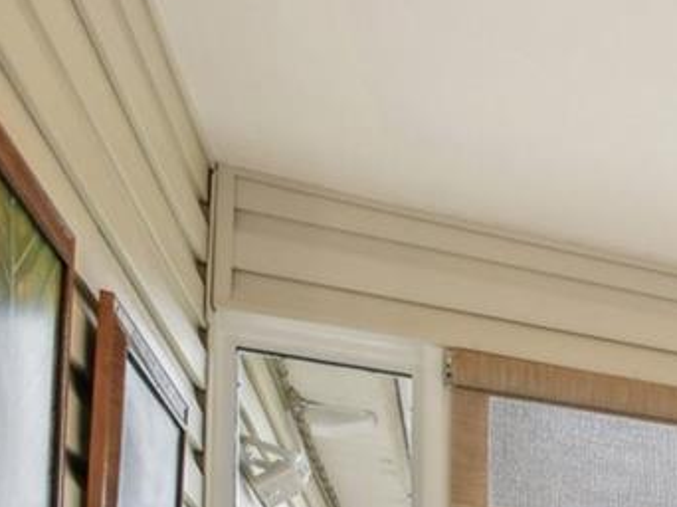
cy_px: 897
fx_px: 1231
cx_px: 1417
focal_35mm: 63
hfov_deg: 18.0
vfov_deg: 18.5
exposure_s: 1/30
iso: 400
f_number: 8
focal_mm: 14
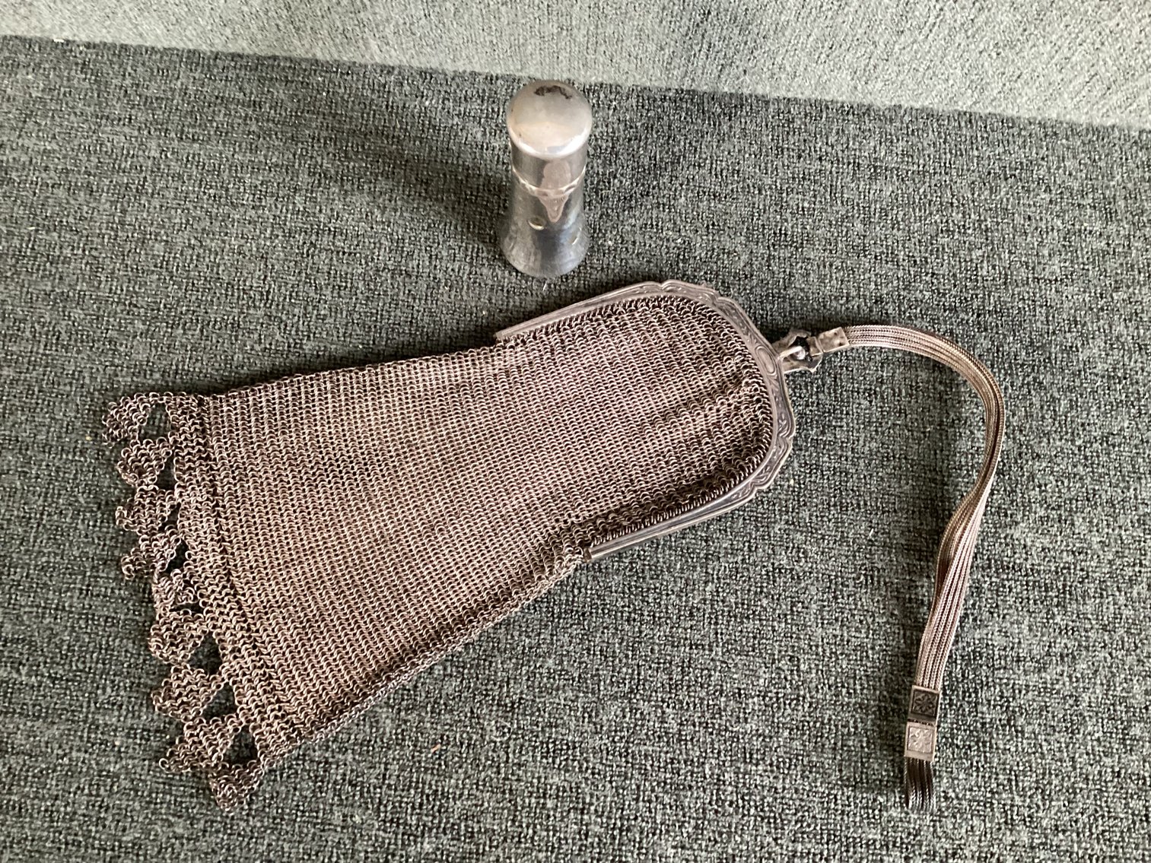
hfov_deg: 58.3
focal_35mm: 31
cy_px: 432
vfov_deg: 45.4
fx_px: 1031
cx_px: 576
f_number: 2.4
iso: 400
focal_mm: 3.3
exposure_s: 1/40
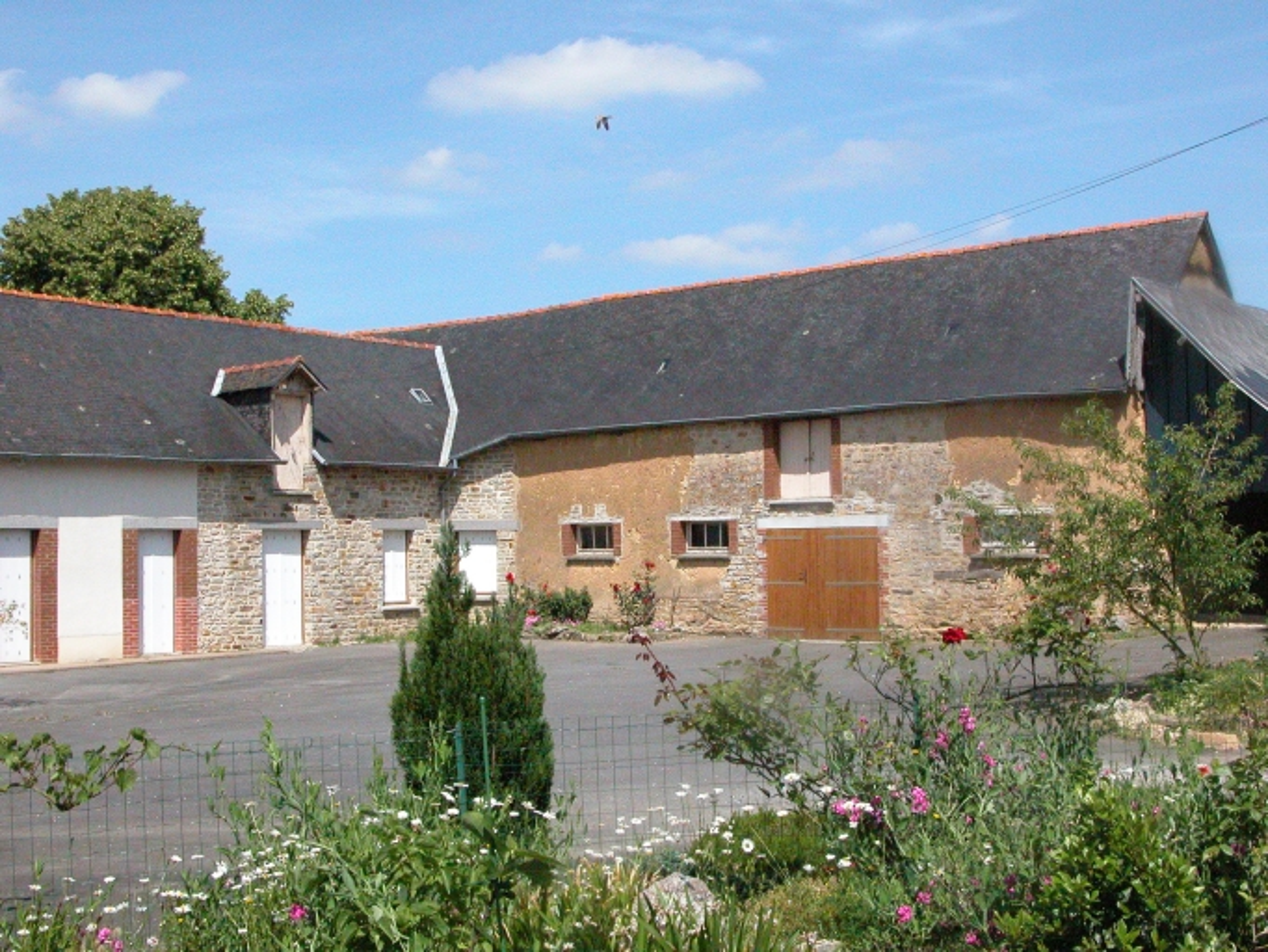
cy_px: 476
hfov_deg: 38.2
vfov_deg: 29.1
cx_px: 634
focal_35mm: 50
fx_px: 1832
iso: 800
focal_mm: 12.7
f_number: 7.6
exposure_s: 1/3448
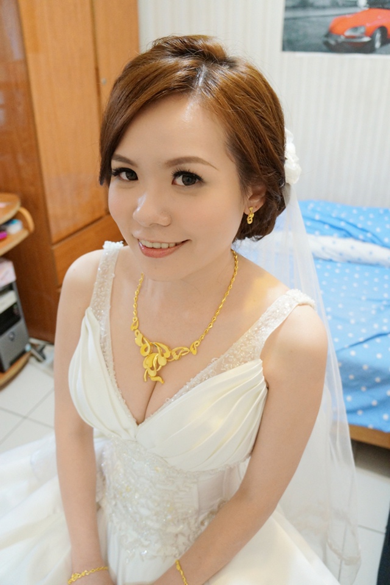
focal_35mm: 27
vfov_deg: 67.4
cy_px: 292
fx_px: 439
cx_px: 195
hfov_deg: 47.9
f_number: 3.5
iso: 2000
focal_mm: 18
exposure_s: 1/60
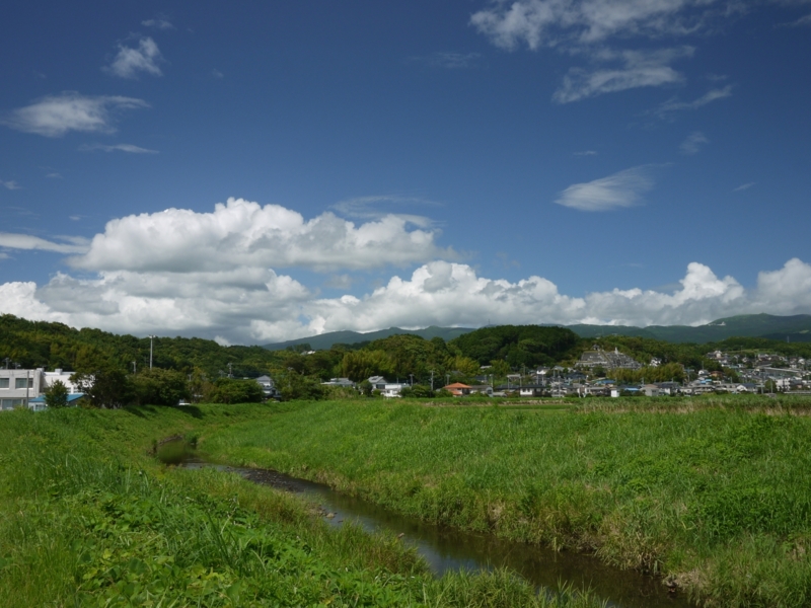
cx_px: 406
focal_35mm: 40
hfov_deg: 46.8
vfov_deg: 36.0
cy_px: 304
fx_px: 937
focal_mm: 20
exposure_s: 1/30
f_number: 16
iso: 100
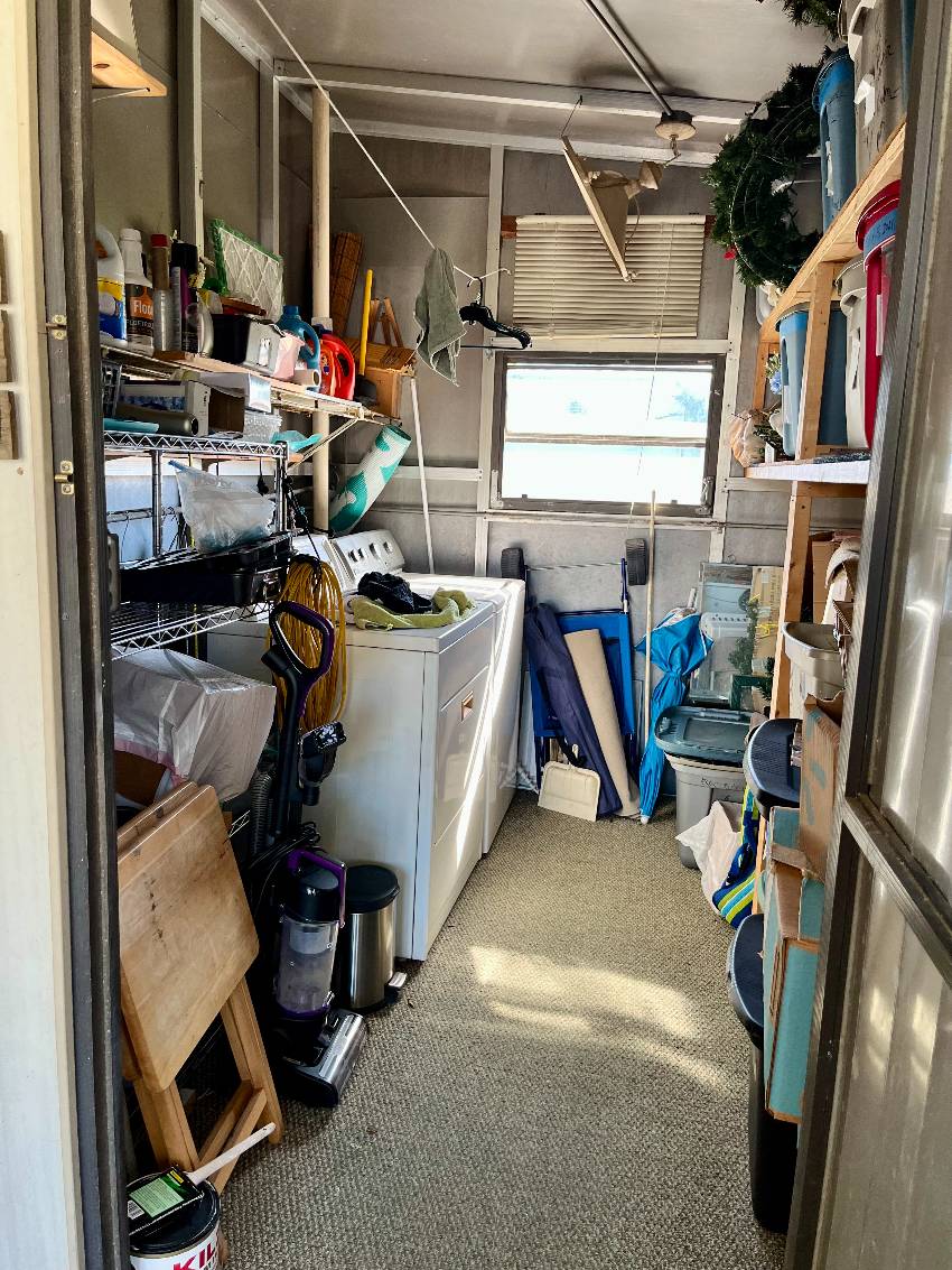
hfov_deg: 53.1
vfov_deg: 67.3
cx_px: 476
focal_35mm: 26
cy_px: 635
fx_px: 953
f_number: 1.6
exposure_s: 1/117
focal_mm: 5.1
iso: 125
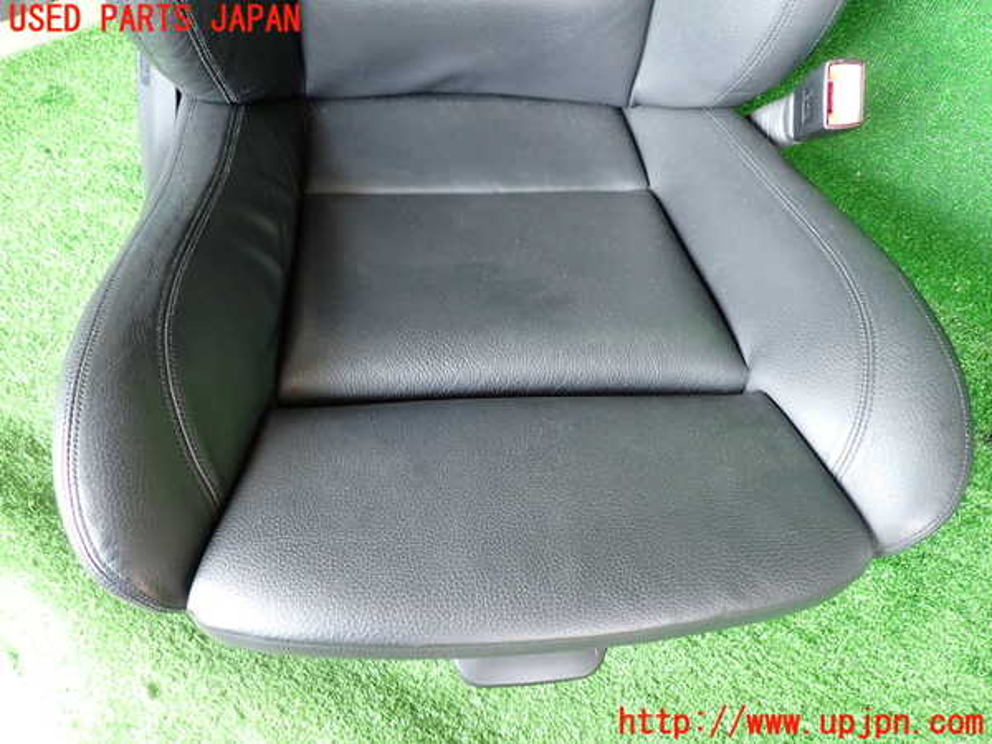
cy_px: 372
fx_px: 716
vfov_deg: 54.9
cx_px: 496
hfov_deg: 69.4
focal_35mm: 25
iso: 200
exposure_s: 1/50
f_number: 2
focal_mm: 4.5
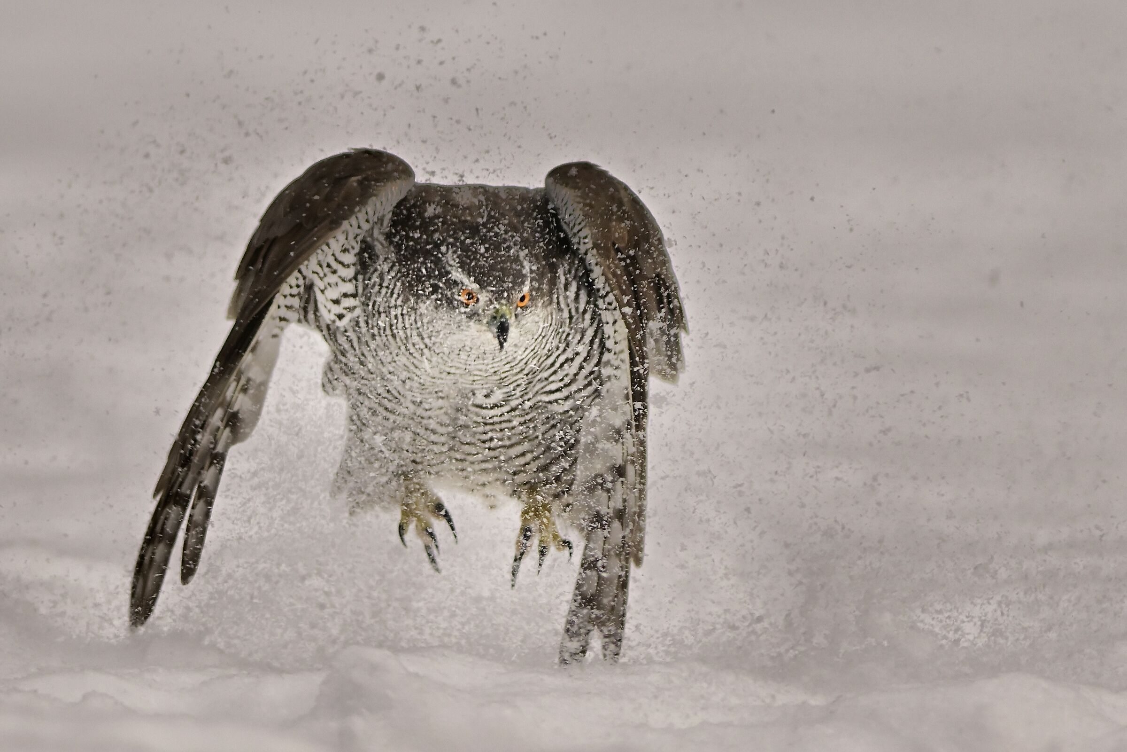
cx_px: 564
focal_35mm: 300
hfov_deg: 6.9
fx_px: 9391
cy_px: 376
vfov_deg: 4.6
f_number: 2.8
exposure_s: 1/2000
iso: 640
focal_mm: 300
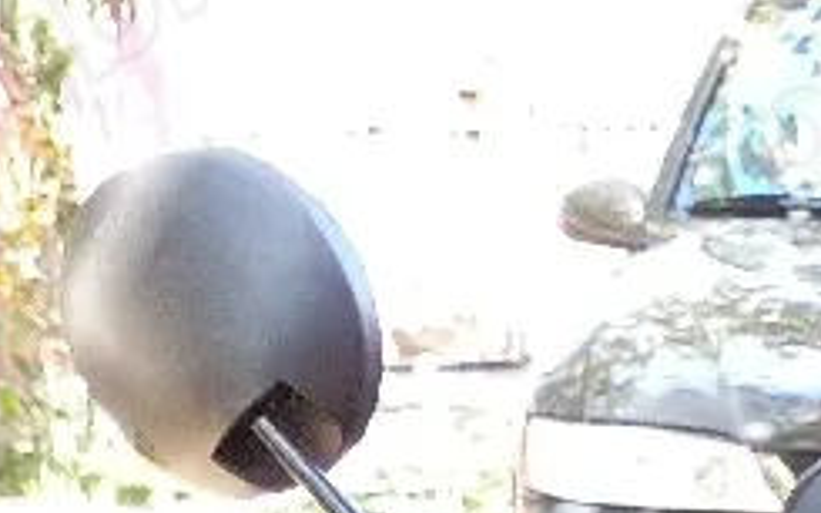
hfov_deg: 12.2
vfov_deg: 6.9
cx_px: 1320
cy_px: 1794
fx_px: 3602
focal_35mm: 161
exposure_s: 1/33.4
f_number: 1.8
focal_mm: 4.27
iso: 189
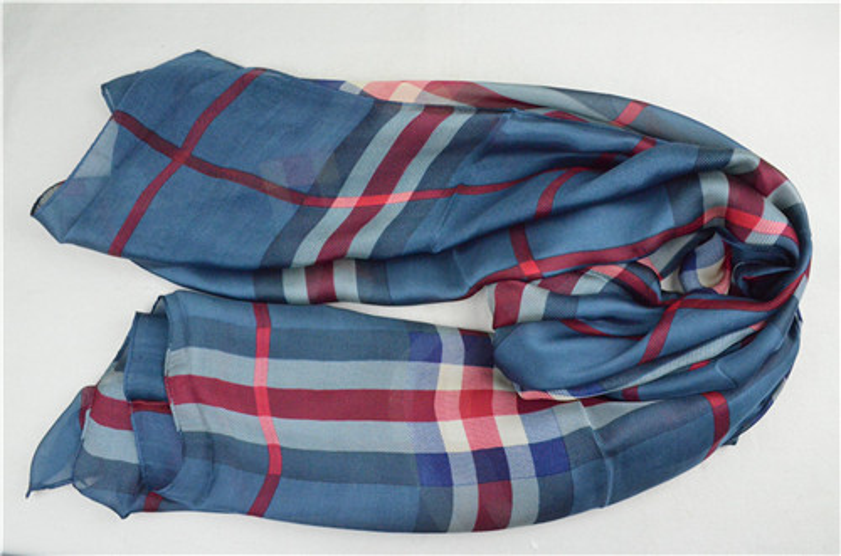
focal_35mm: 27
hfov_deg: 67.5
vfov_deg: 47.7
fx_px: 629
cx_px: 420
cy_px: 278
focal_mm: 18
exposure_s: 1/400
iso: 6400
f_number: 10
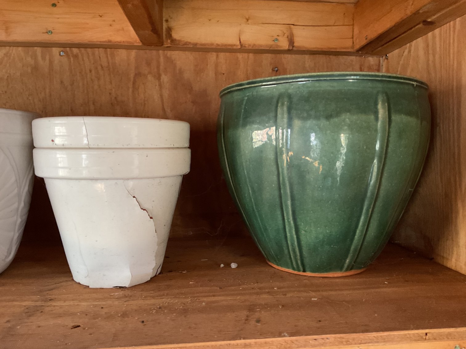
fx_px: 390
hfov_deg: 61.7
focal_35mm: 29
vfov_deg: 48.2
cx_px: 233
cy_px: 174
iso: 320
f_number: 1.8
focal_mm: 3
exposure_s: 1/25
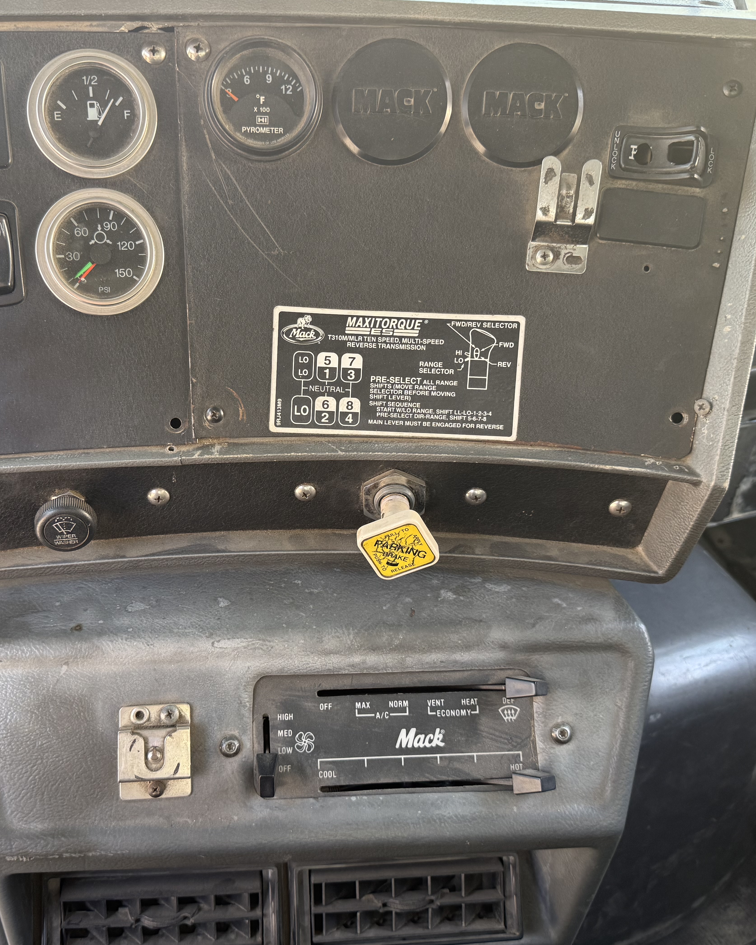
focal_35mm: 32
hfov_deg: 45.6
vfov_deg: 55.7
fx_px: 895
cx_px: 305
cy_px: 466
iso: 200
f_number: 1.78
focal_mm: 6.76
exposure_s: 1/121
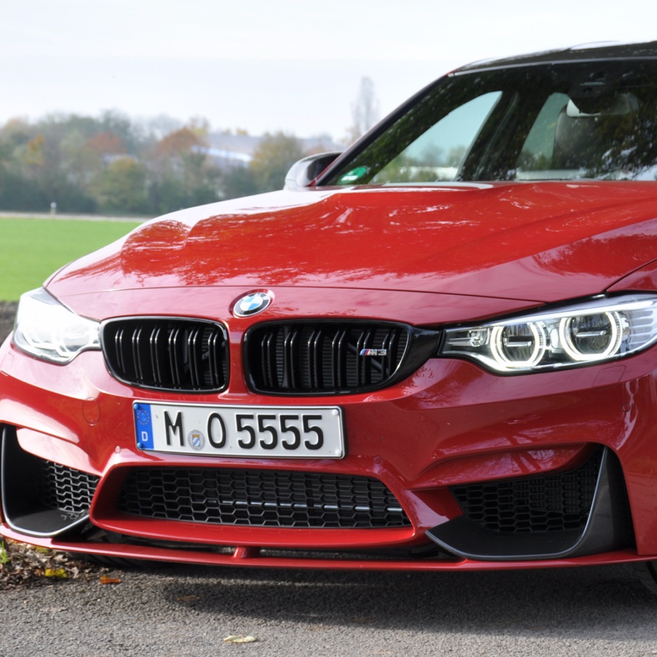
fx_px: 2555
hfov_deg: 14.5
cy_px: 308
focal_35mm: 119
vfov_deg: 14.7
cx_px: 554
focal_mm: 50
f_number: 7.1
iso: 200
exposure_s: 1/200
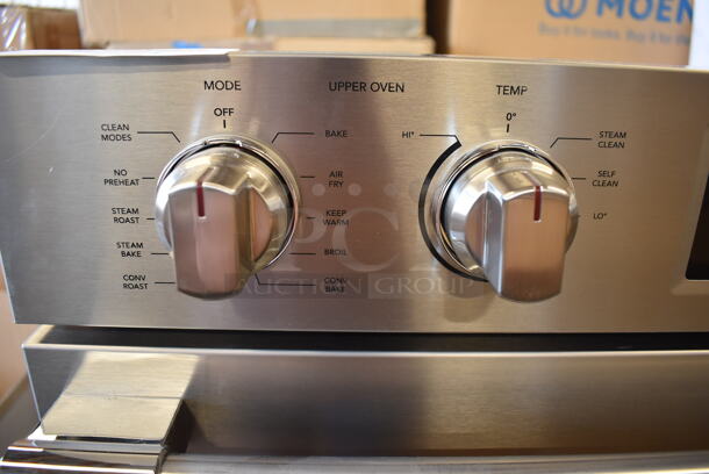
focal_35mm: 27
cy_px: 237
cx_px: 354
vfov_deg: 48.0
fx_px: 532
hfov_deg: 67.3
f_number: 4
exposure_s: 1/60
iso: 900
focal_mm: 18
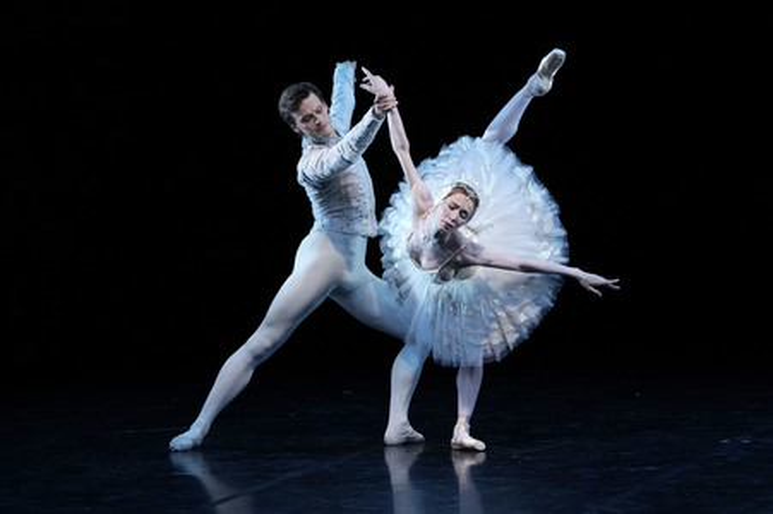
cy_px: 257
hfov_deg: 7.6
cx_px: 386
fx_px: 5857
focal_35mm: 273
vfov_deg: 5.0
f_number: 6.3
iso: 6400
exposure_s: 1/320
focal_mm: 273
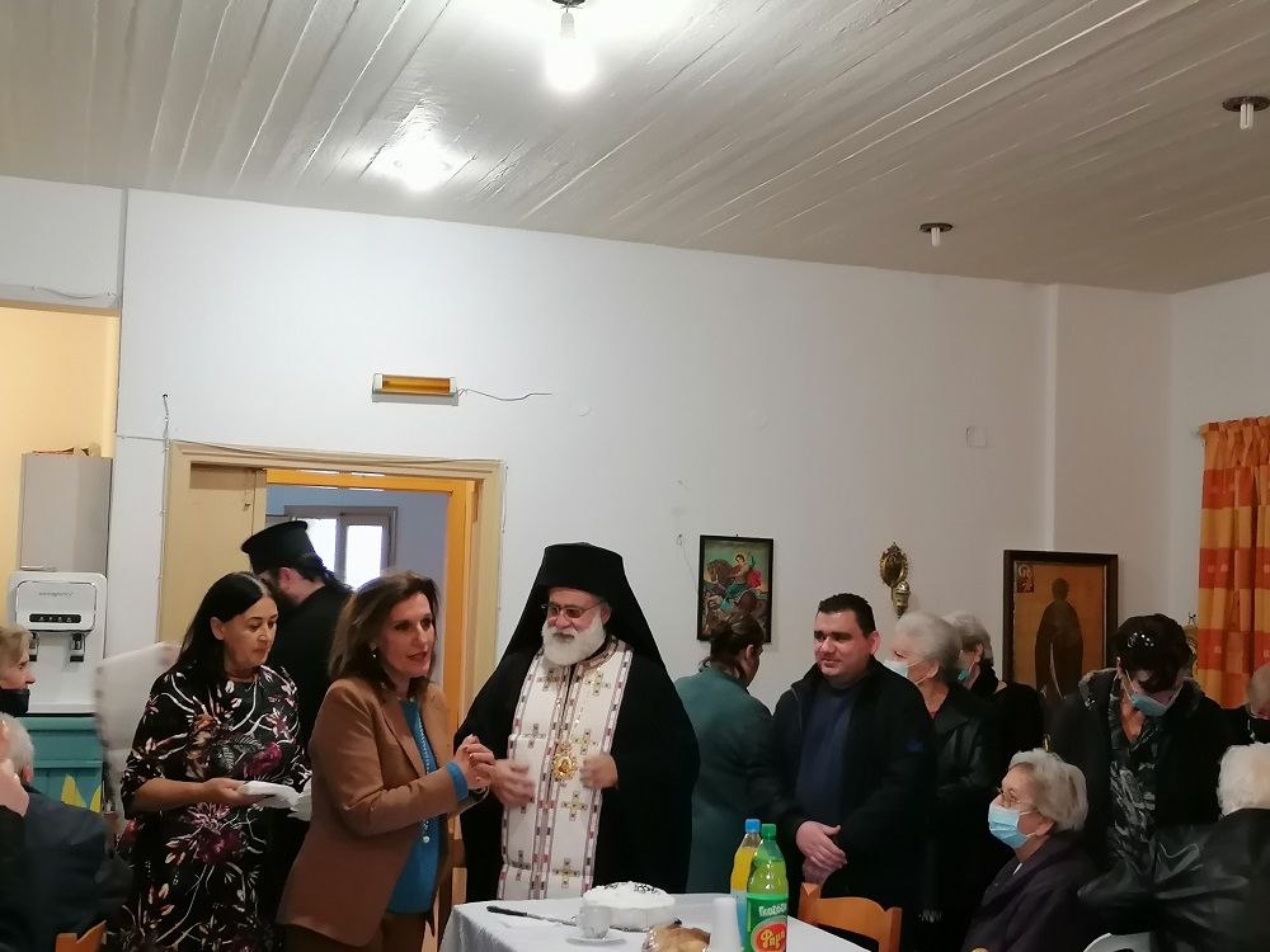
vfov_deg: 31.5
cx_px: 635
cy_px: 476
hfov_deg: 41.2
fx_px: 1688
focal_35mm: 46
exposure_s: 1/33.3
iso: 250
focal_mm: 4.75
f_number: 1.8
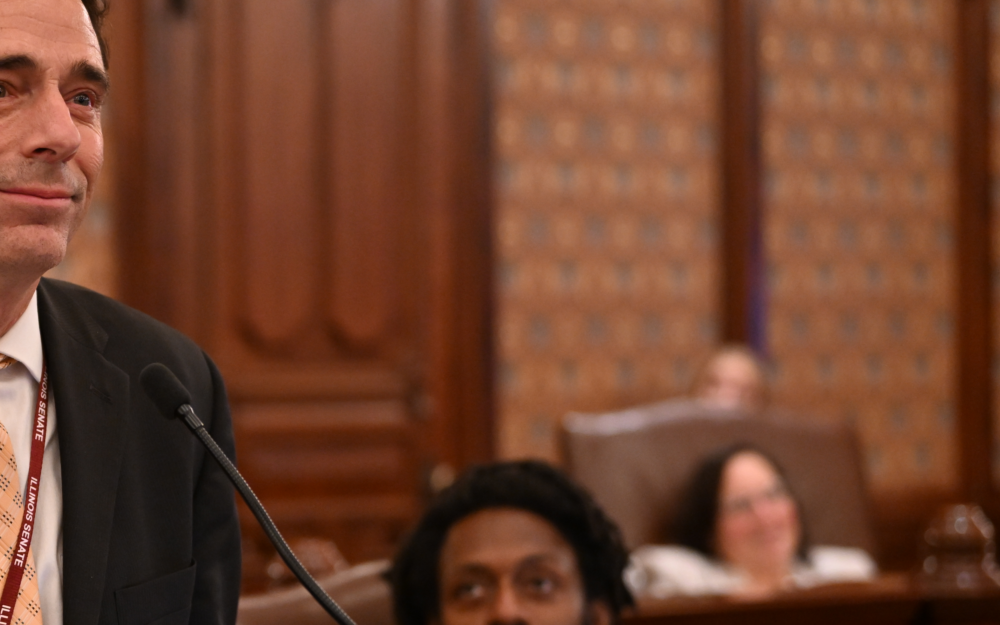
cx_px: 67
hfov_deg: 15.4
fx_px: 3652
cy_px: 456
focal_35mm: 134
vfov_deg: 9.8
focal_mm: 70
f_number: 2.8
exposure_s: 1/160
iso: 3200
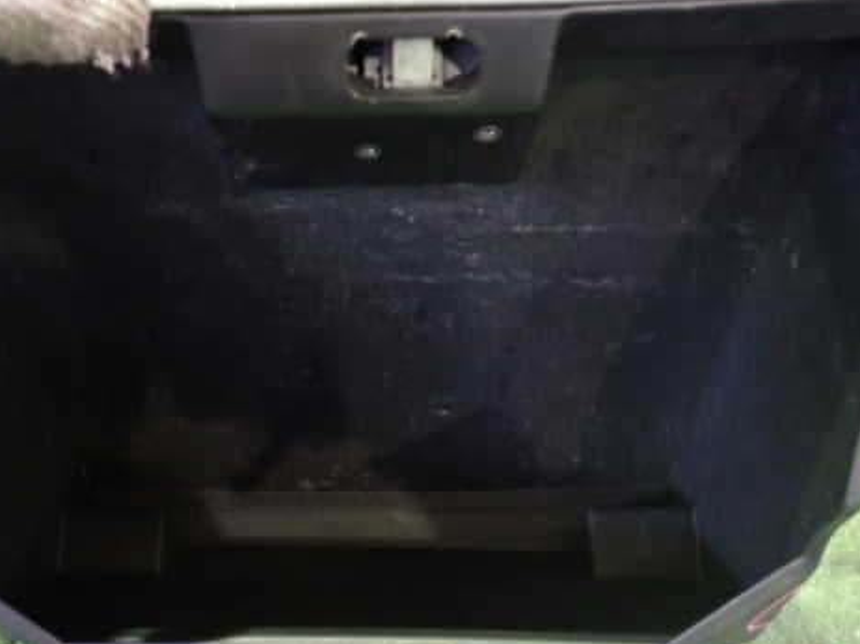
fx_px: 968
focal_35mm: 39
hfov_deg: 47.7
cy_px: 344
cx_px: 361
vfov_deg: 36.8
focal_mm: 5.4
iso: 1000
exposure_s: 1/8
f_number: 2.3
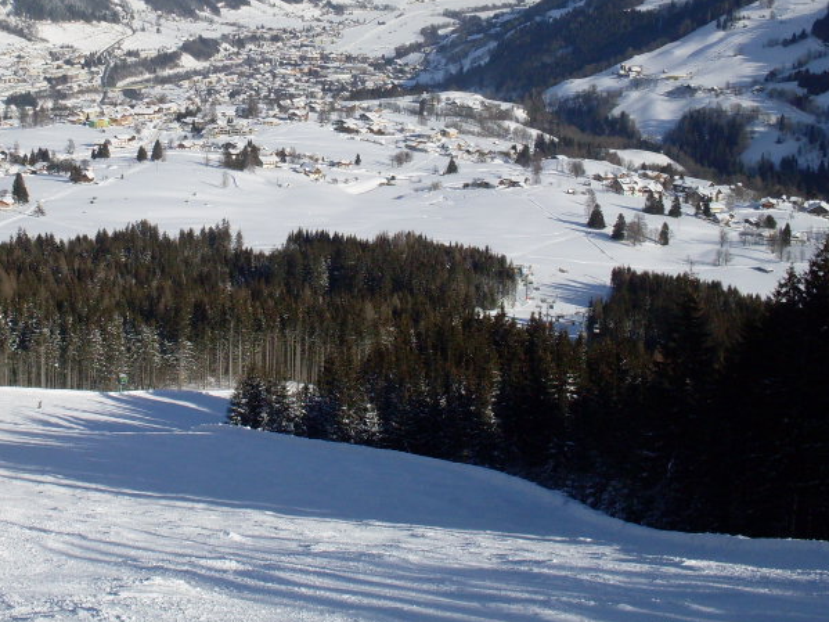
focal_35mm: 65
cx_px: 198
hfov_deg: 29.3
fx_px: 1556
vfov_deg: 22.2
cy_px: 97
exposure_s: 1/500
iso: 80
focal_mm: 6.3
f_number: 8.4
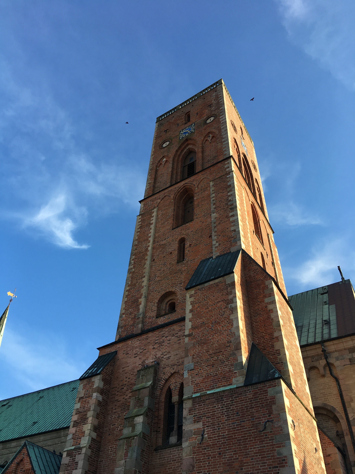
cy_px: 237
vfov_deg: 61.7
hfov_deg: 48.2
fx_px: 397
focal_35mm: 29
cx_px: 178
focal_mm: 4.15
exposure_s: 1/523
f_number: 2.2
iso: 25
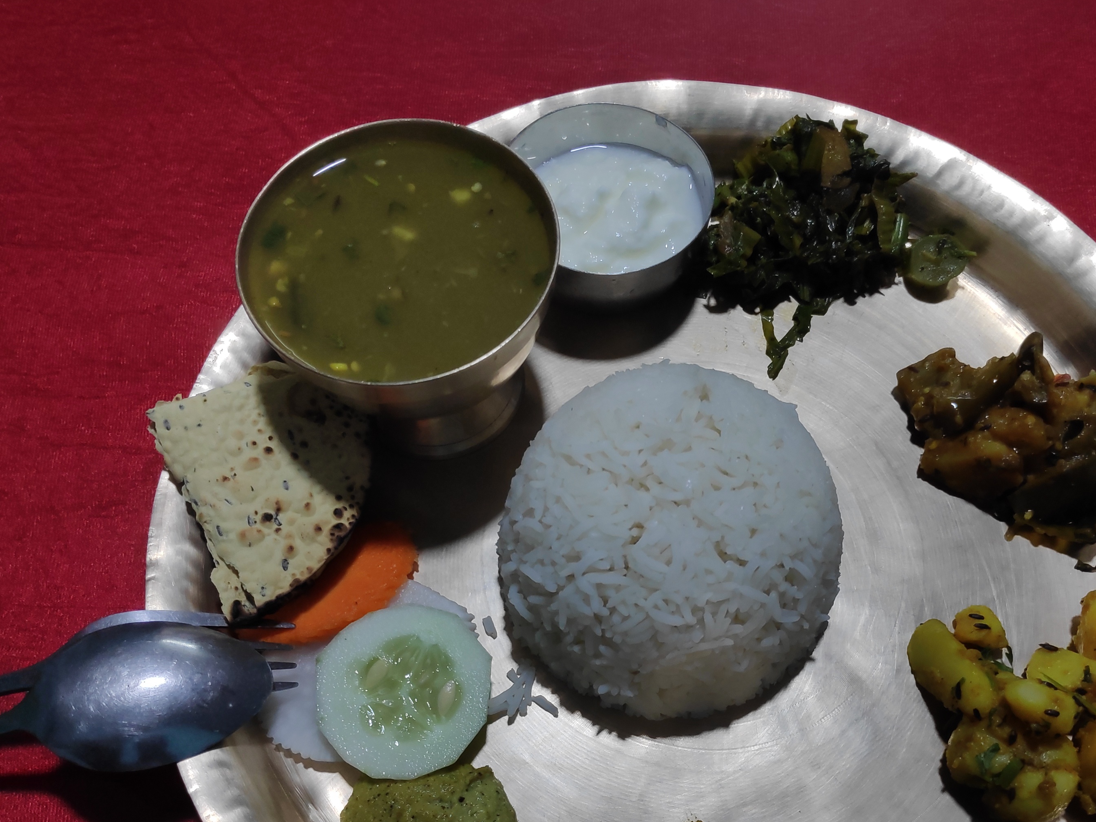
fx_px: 950
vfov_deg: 45.3
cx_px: 607
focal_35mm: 30
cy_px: 606
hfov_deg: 59.8
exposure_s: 1/100
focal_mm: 3.94
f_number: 1.9
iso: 252
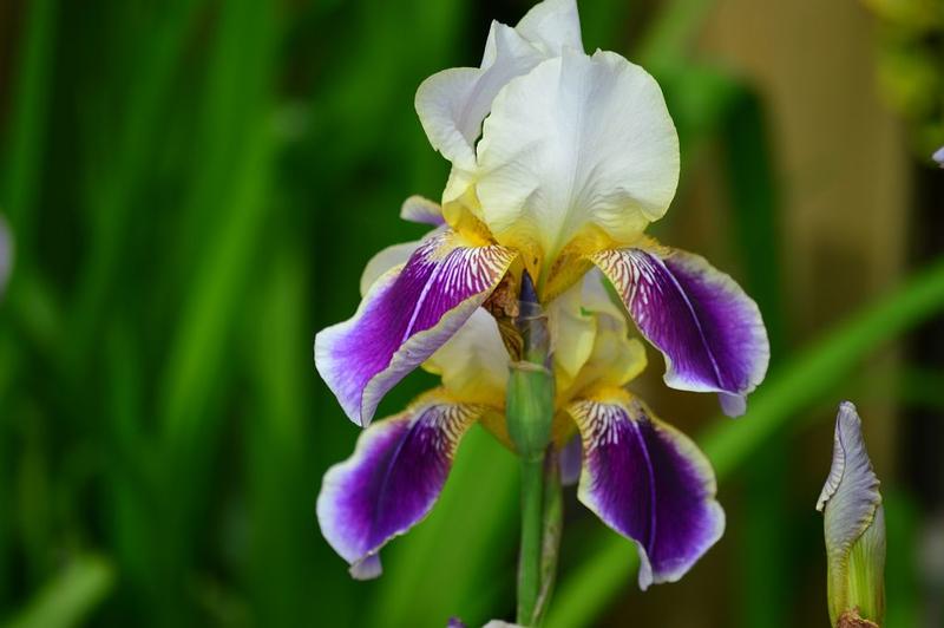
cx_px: 472
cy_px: 314
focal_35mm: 300
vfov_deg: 4.6
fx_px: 7860
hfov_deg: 6.9
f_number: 5.6
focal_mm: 200
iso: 100
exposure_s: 1/160
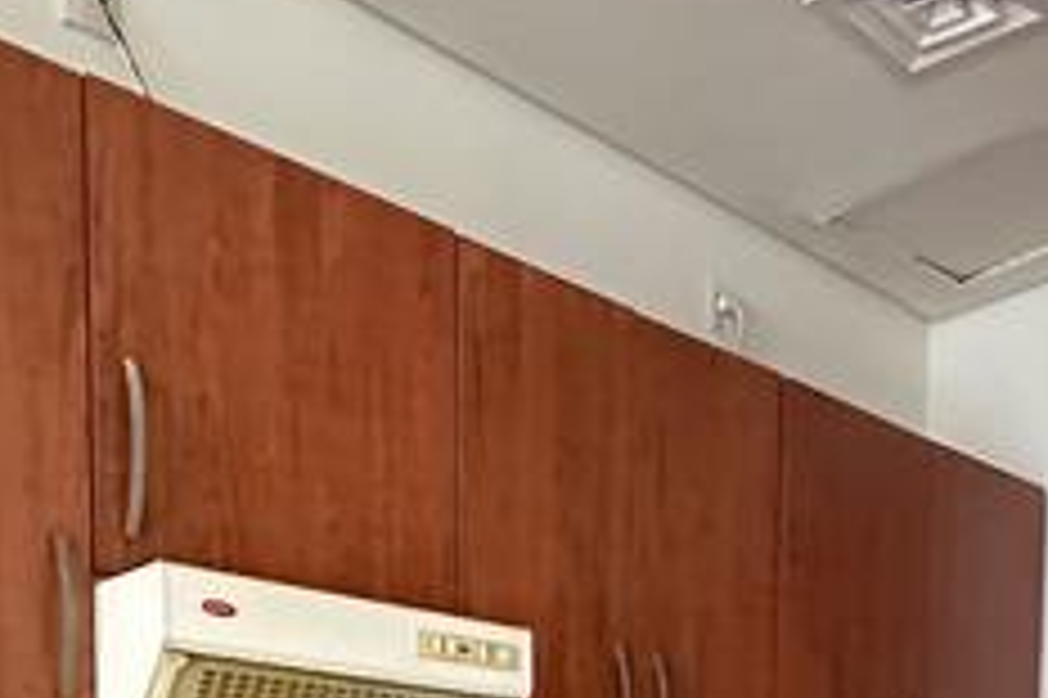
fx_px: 1454
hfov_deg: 39.5
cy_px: 1211
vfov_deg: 20.3
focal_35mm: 50
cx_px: 418
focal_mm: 2.22
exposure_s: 1/52
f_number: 2.2
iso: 1250
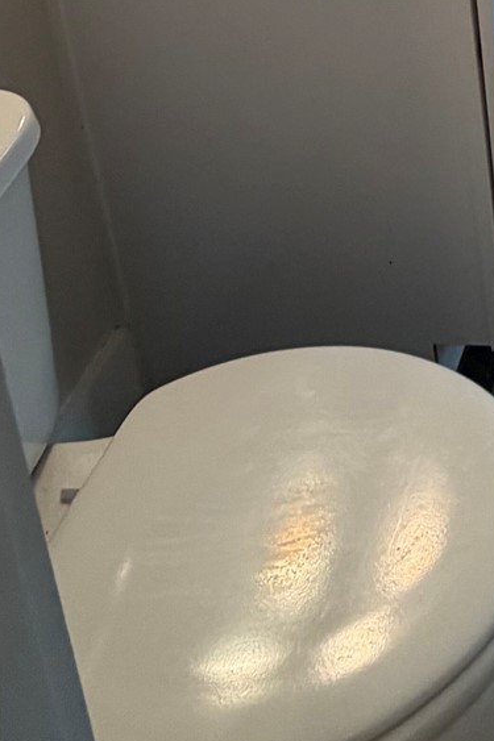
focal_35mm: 53
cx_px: 819
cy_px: -492
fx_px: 1092
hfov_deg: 20.3
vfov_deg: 24.2
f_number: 2.2
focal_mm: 2.22
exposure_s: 1/120
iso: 125
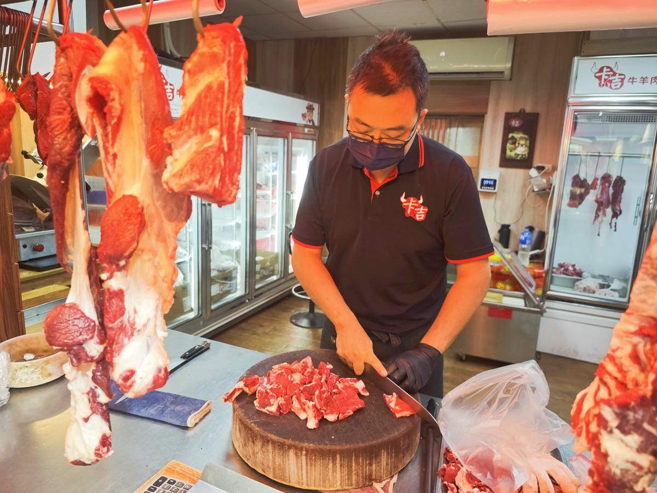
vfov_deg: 58.9
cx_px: 328
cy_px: 246
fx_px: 437
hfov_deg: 73.9
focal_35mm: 23
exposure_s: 1/120
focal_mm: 8.72
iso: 250
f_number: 1.63
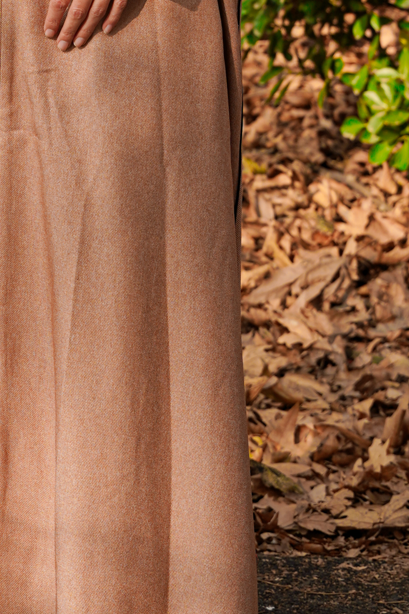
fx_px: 2717
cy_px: -70
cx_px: 14
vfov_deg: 12.6
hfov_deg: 8.6
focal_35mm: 159
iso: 100
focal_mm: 45.7
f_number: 4
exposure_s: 1/250
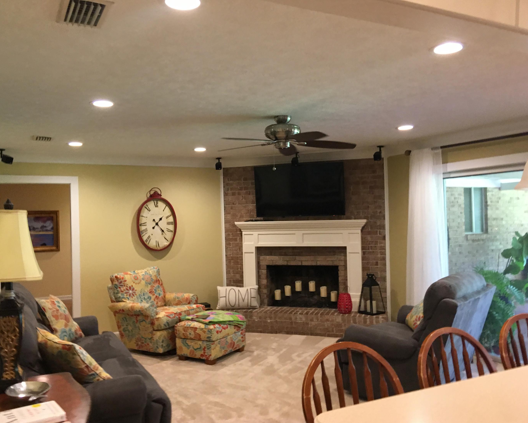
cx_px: 251
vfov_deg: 47.1
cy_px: 217
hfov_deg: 57.2
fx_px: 484
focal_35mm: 31
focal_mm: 4.15
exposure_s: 1/15
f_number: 2.2
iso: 80
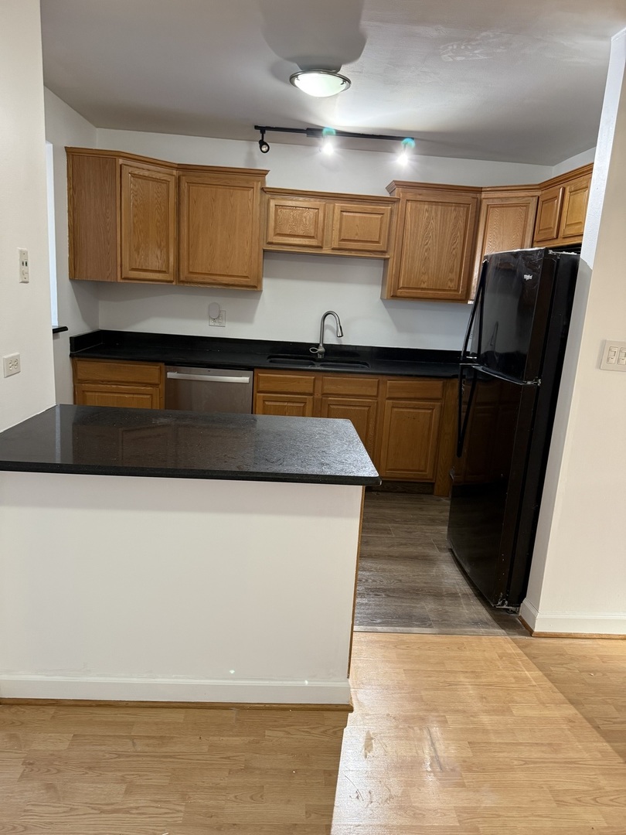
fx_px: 579
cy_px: 418
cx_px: 313
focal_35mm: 24
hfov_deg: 56.8
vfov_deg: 71.6
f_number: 1.78
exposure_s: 1/60
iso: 250
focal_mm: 6.76
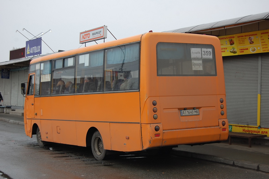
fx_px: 504
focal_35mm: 68
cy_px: 90
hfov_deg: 29.9
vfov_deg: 20.1
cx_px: 134
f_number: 6.3
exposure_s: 1/160
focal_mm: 45
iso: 200
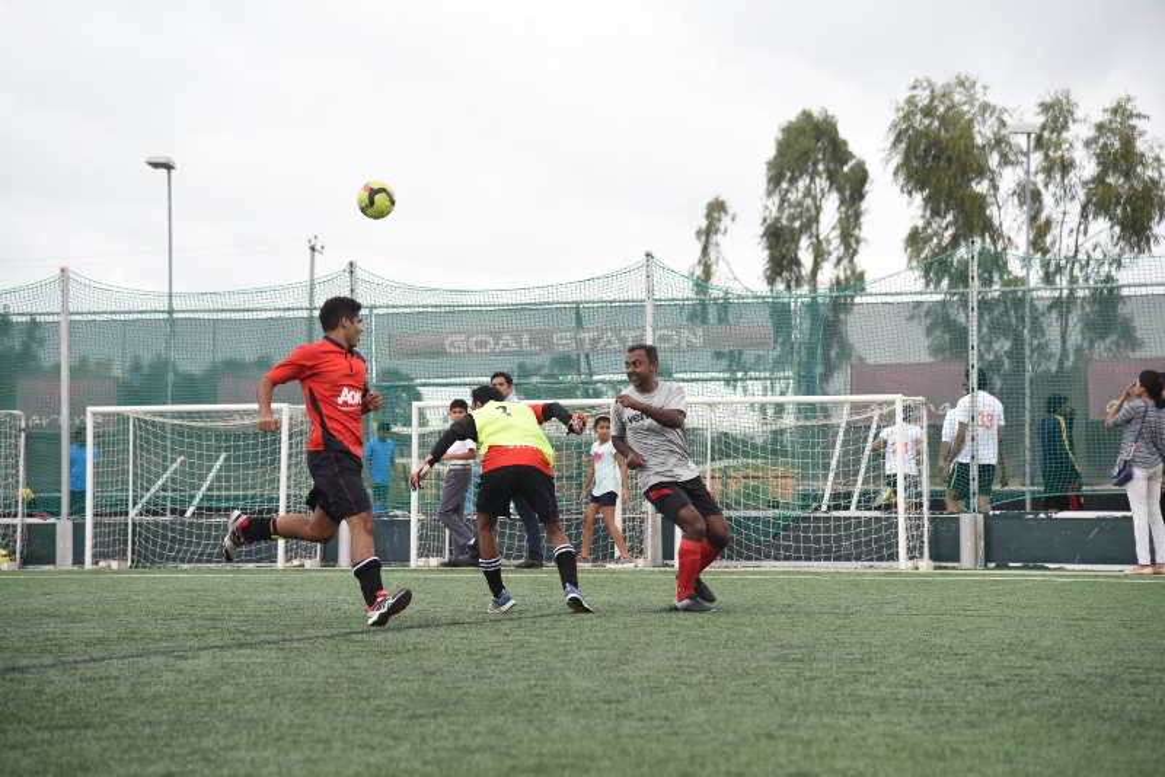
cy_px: 388
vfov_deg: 11.4
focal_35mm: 120
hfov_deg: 17.1
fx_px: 3885
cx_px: 582
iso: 640
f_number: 4.5
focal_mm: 120
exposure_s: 1/2000
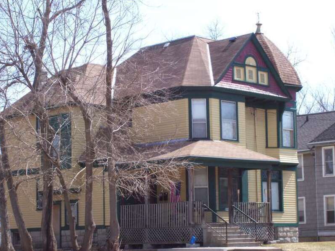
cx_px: 168
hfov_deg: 19.1
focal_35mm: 103
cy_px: 126
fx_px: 997
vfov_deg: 14.4
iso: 80
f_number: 4.6
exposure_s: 1/313
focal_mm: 16.8
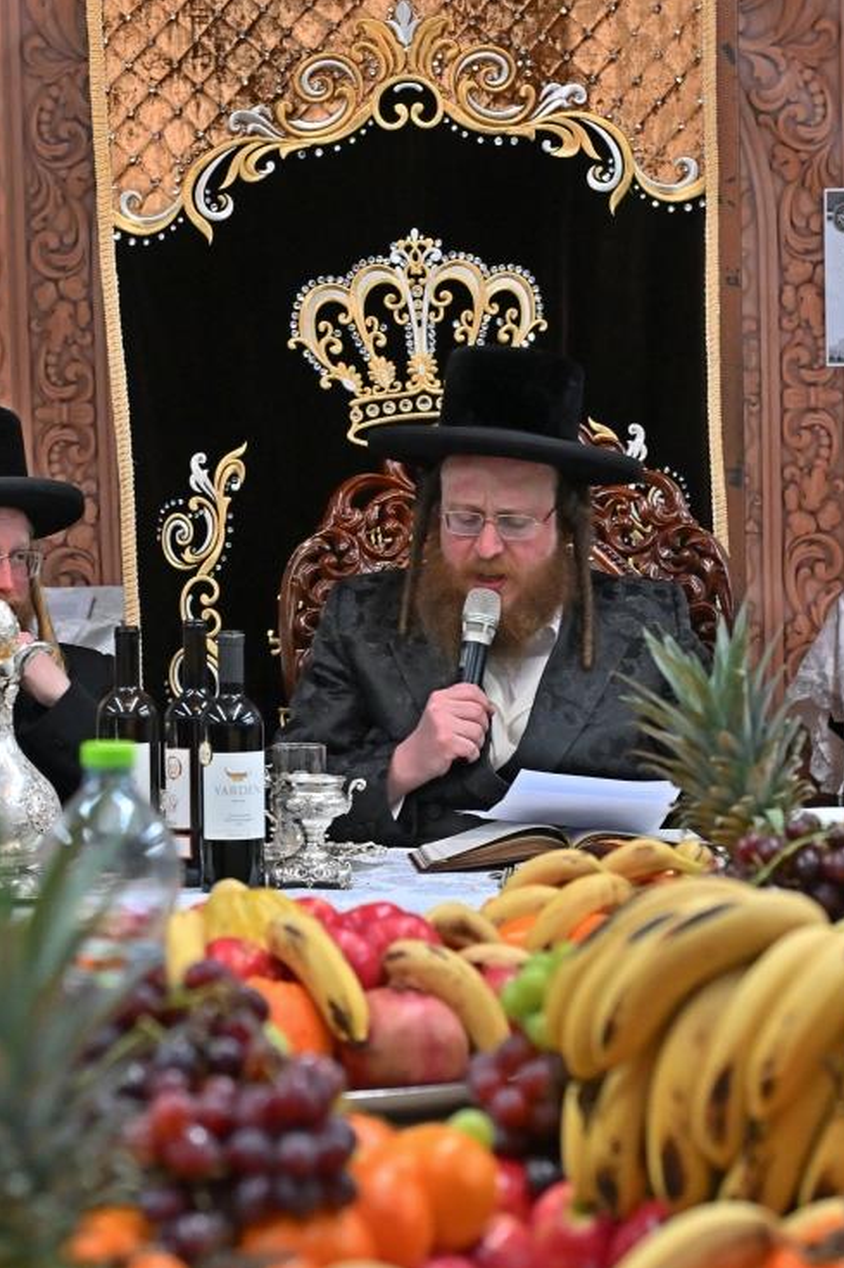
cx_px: 406
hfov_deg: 12.1
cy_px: 656
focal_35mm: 113
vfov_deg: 18.1
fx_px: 3975
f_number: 4
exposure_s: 1/320
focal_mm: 54
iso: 1250
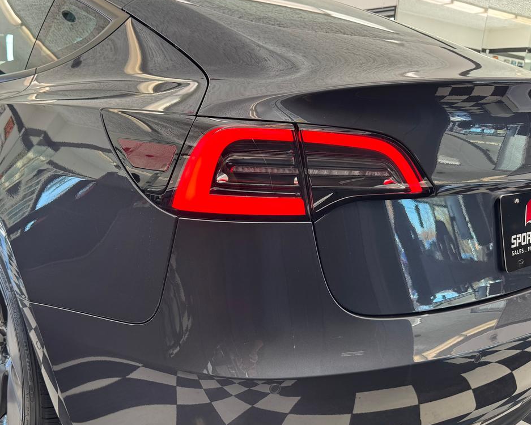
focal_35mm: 32
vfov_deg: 45.6
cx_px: 217
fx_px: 503
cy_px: 249
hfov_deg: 55.3
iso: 100
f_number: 1.78
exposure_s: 1/120
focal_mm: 6.76
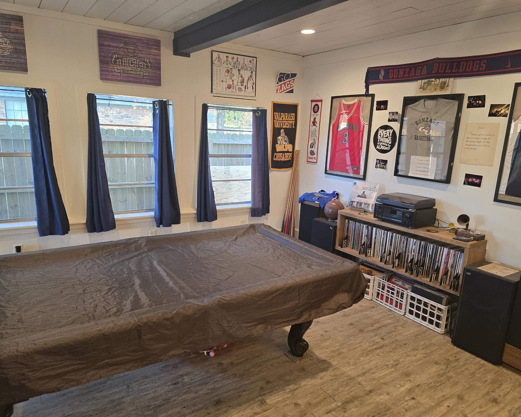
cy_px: 208
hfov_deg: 70.3
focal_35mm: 24
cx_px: 257
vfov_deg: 58.8
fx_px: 370
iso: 200
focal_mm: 6.3
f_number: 1.7
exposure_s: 1/120
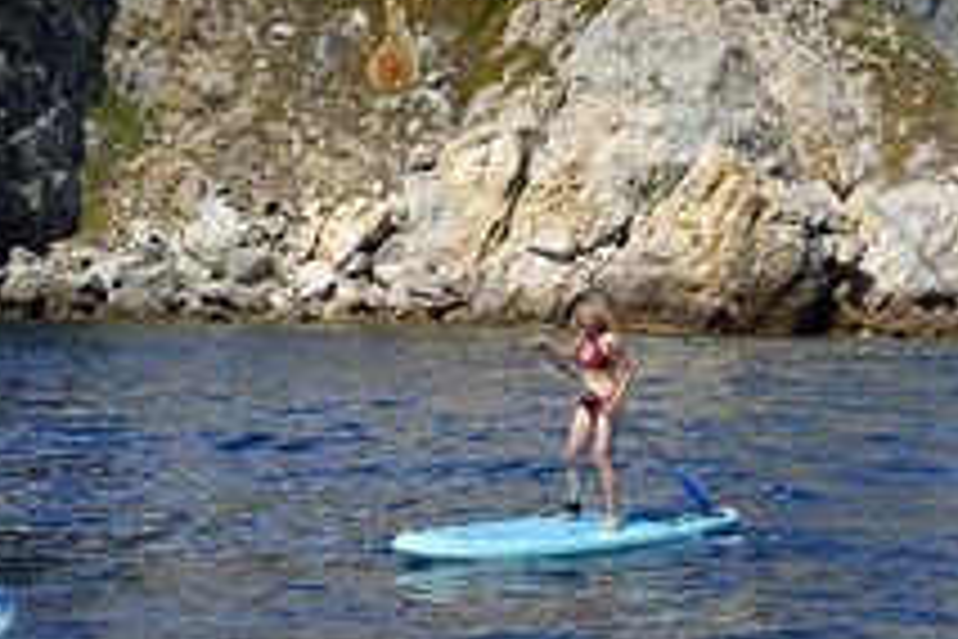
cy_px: 234
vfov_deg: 16.4
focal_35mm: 83
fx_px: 2209
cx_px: 441
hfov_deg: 24.5
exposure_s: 1/640
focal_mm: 42
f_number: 8
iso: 200
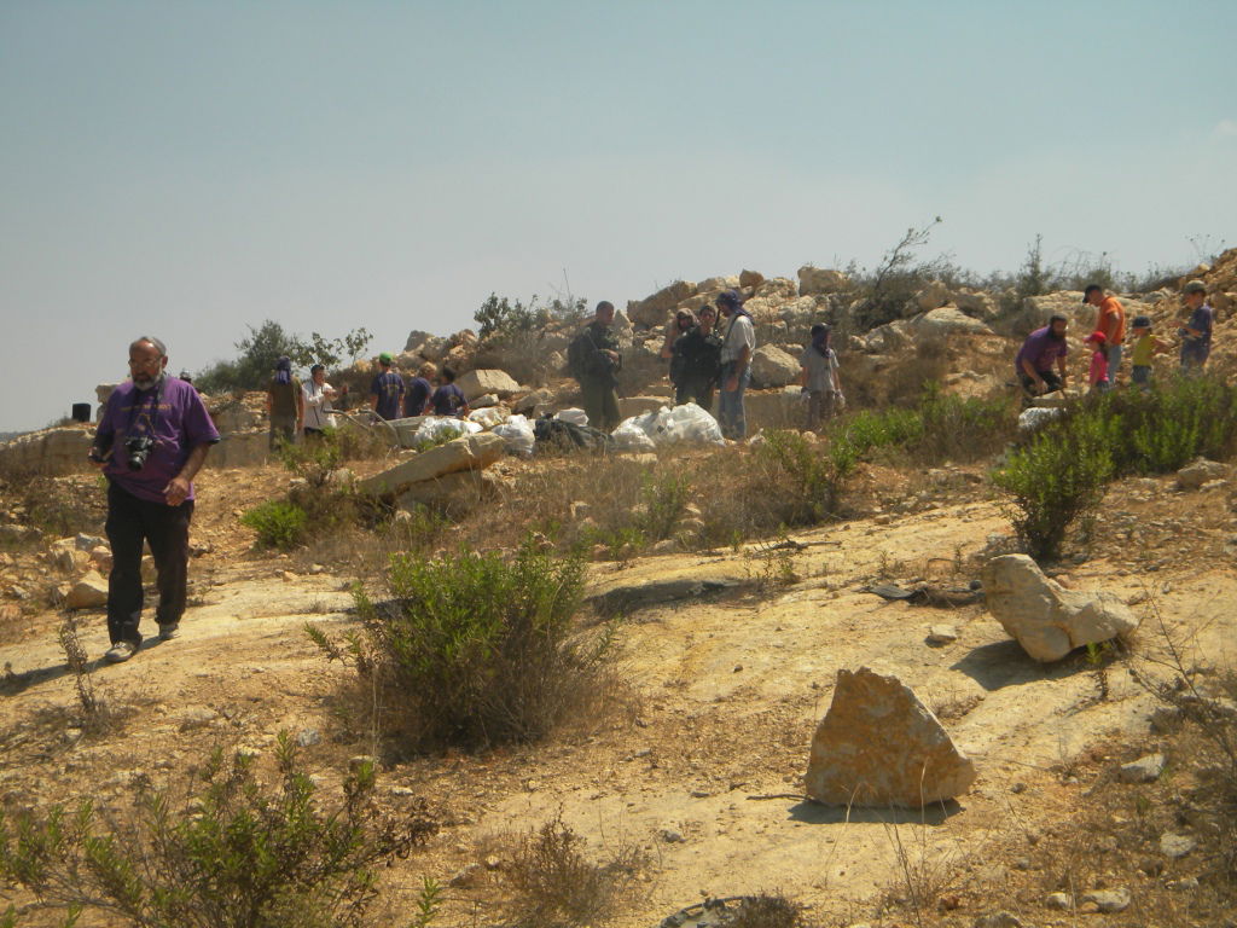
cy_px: 464
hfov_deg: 40.4
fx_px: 1680
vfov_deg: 30.9
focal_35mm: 47
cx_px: 618
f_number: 7.8
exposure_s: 1/354
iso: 80
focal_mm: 8.6
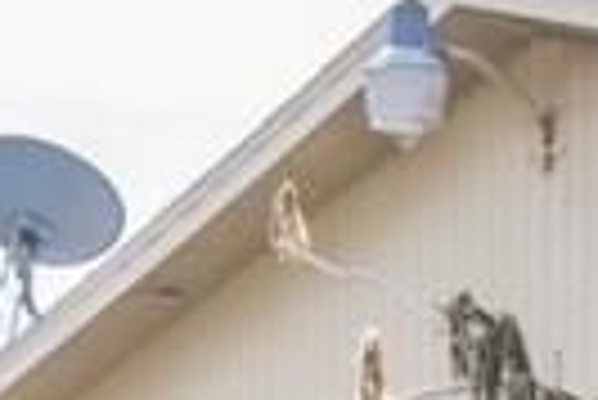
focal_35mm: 133
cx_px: 531
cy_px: 699
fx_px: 2210
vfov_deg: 9.8
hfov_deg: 15.2
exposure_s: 1/400
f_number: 11
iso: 640
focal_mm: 11.5
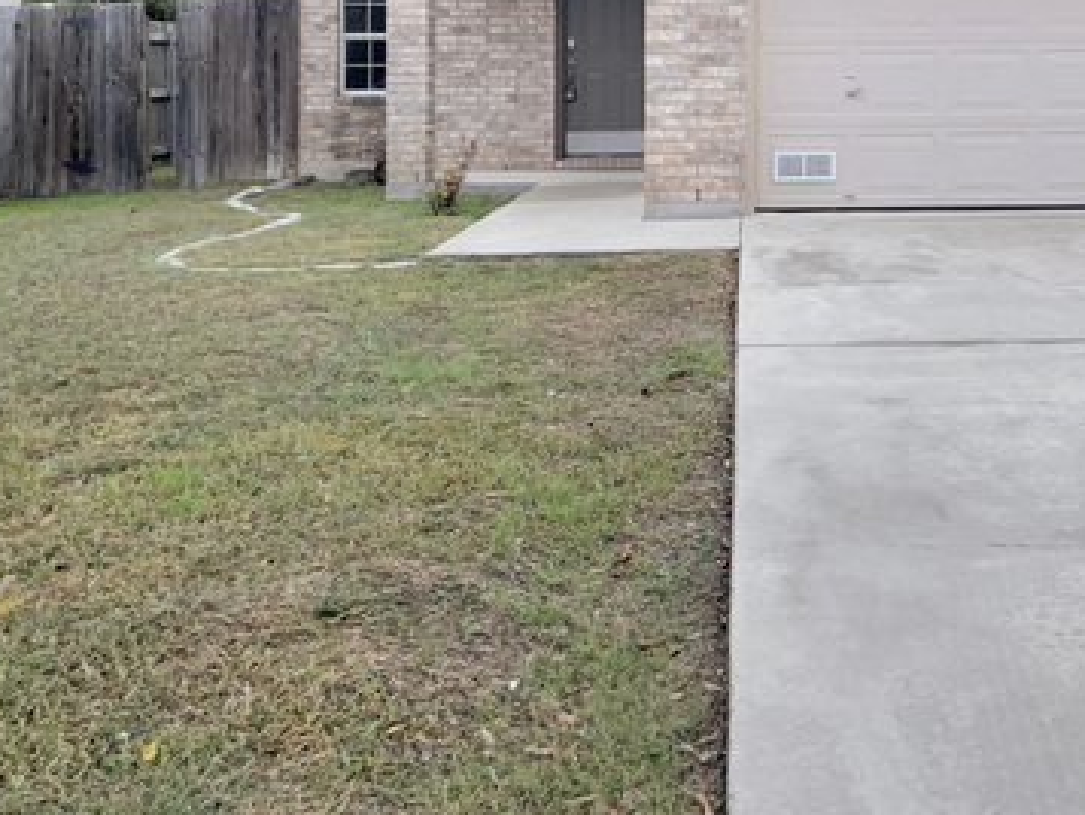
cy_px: 182
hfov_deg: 35.8
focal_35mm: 52
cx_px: 836
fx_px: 1630
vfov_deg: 27.6
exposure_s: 1/331
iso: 32
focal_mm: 3
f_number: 1.8
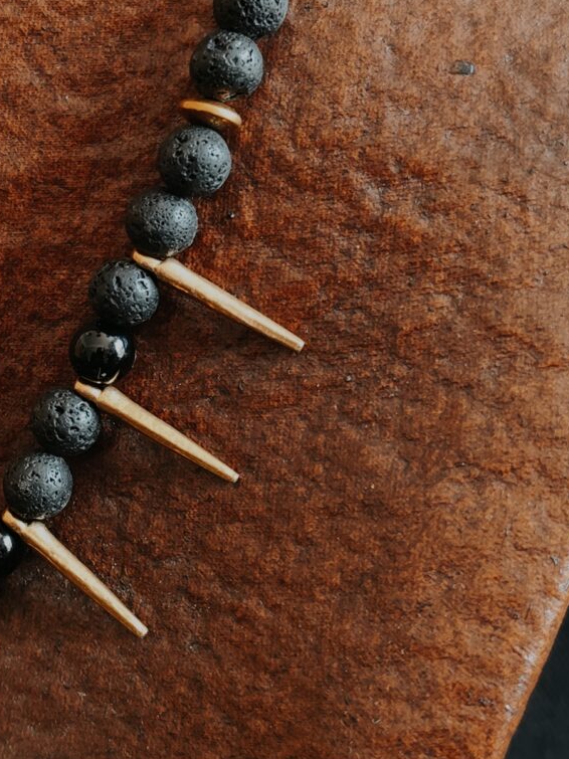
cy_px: 334
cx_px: 36
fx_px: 1710
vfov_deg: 25.0
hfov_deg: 18.5
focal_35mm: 78
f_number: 1.65
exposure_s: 1/50
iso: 320
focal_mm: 6.19
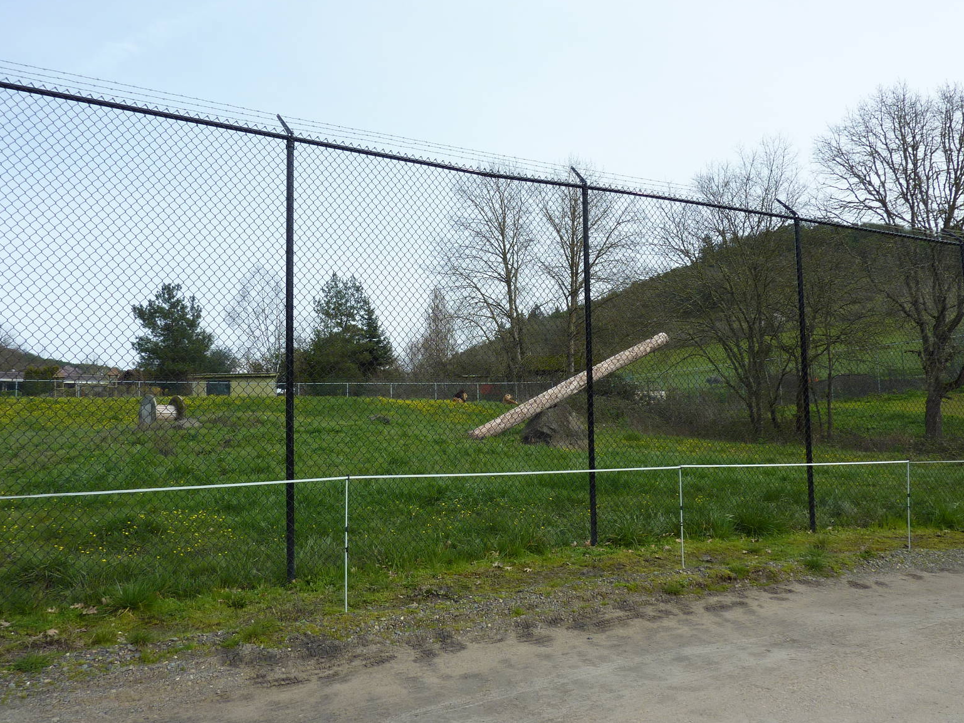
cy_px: 353
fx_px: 724
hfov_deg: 67.3
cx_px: 498
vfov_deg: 53.1
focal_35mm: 26
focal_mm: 4.1
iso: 80
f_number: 3.5
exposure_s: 1/640
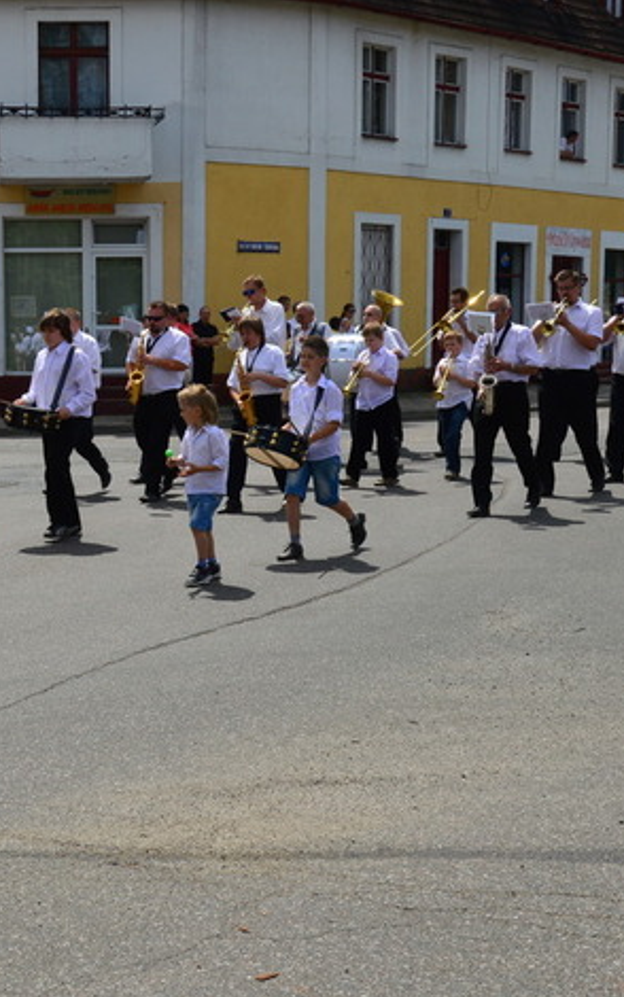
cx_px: 85
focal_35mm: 60
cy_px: 498
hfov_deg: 21.3
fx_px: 1632
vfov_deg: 34.0
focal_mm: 26
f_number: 14
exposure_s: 1/200
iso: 125
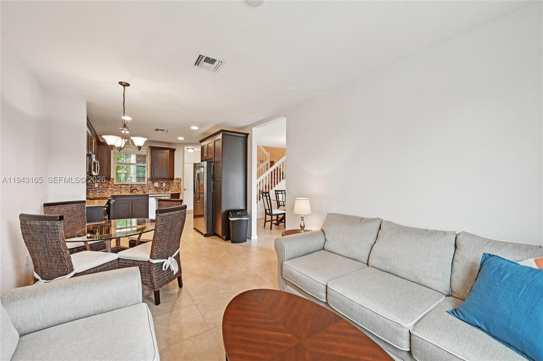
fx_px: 211
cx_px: 272
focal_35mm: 14
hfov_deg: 104.3
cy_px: 180
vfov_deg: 81.1
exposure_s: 1/50
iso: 1250
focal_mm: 14
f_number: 8
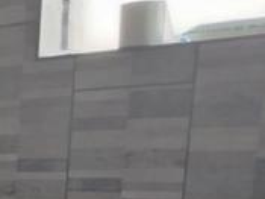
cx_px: -256
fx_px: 842
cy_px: 357
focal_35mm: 110
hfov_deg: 14.8
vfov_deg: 12.3
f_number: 1.75
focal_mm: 5.25
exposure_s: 1/33.3
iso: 359
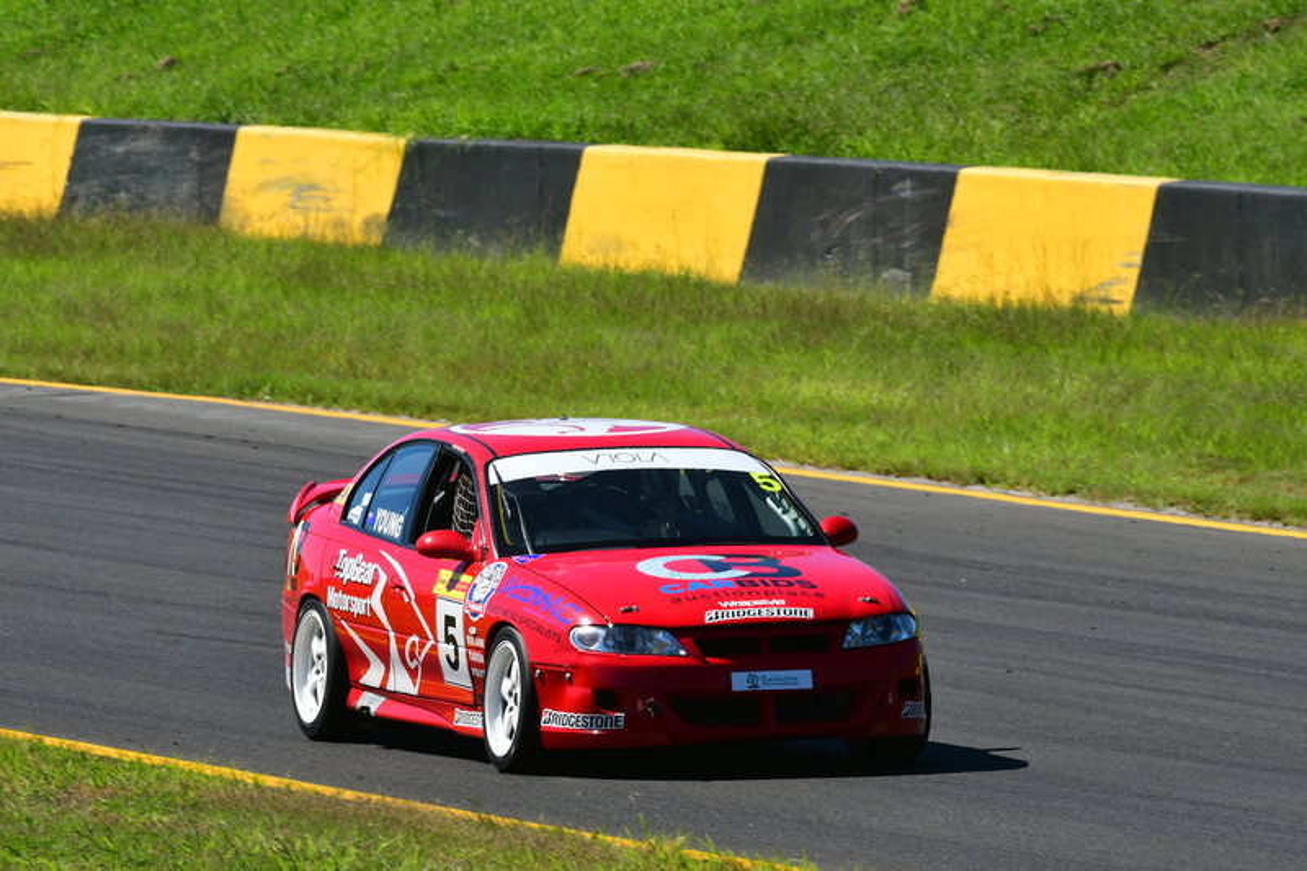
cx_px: 654
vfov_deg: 2.0
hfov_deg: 3.1
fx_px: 24500
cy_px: 436
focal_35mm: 675
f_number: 13
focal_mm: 450
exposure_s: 1/640
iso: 500
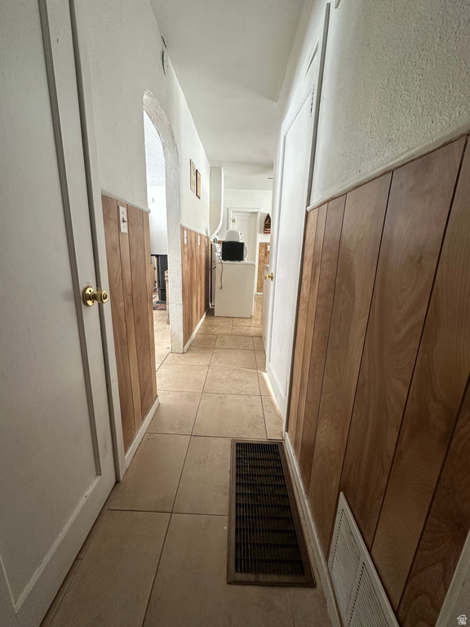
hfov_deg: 85.7
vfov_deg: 102.1
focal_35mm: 14
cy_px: 314
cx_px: 235
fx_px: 253
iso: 200
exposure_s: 1/99
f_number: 2.2
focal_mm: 2.22
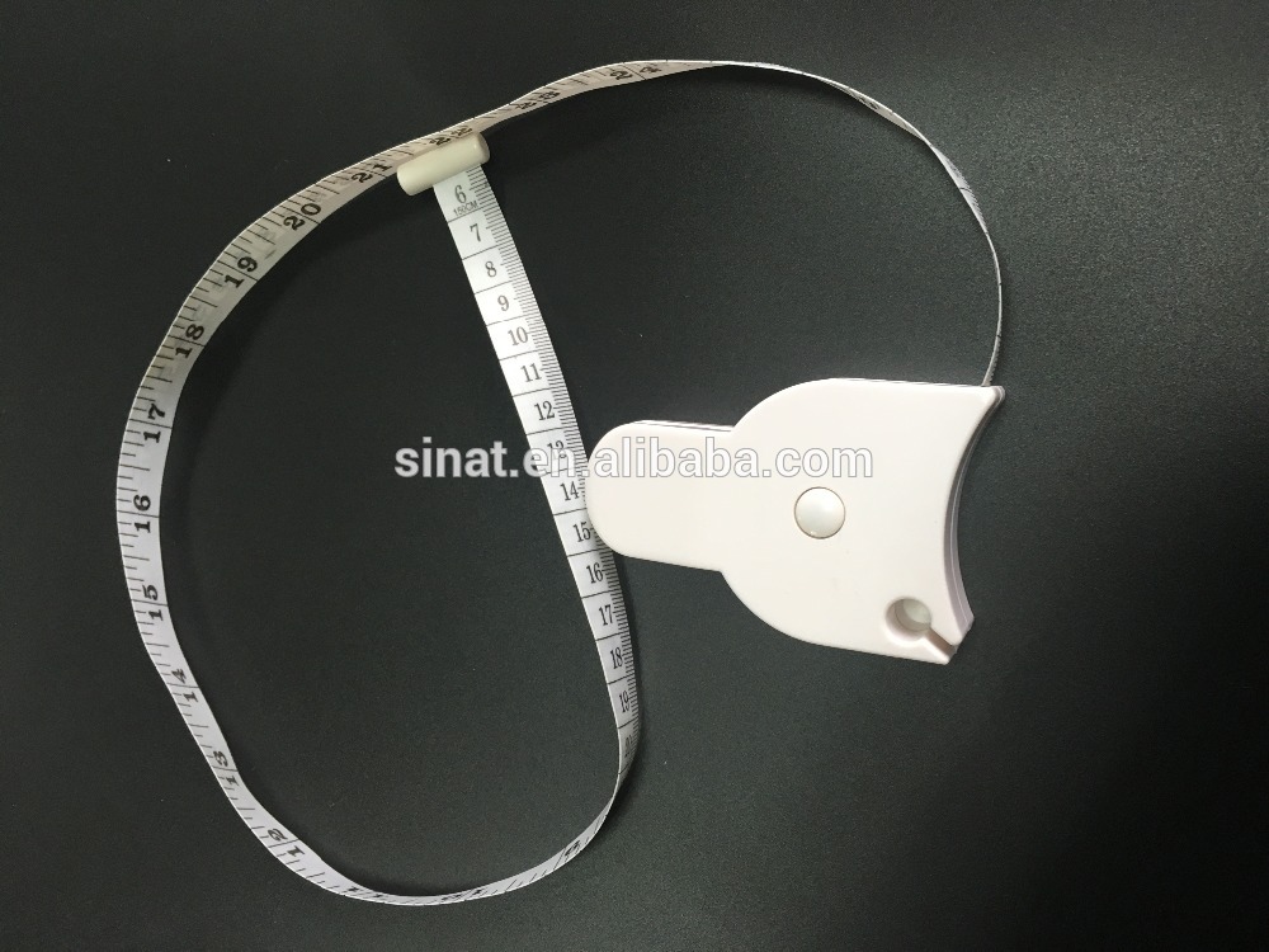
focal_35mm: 29
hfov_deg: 61.7
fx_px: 1063
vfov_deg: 48.2
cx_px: 634
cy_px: 476
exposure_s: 1/33
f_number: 2.2
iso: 100
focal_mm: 4.15
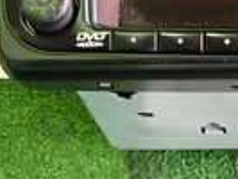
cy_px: 95
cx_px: 274
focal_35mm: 135
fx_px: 929
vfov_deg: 11.0
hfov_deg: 14.2
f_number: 2.3
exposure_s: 1/30
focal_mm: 5.4
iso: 400
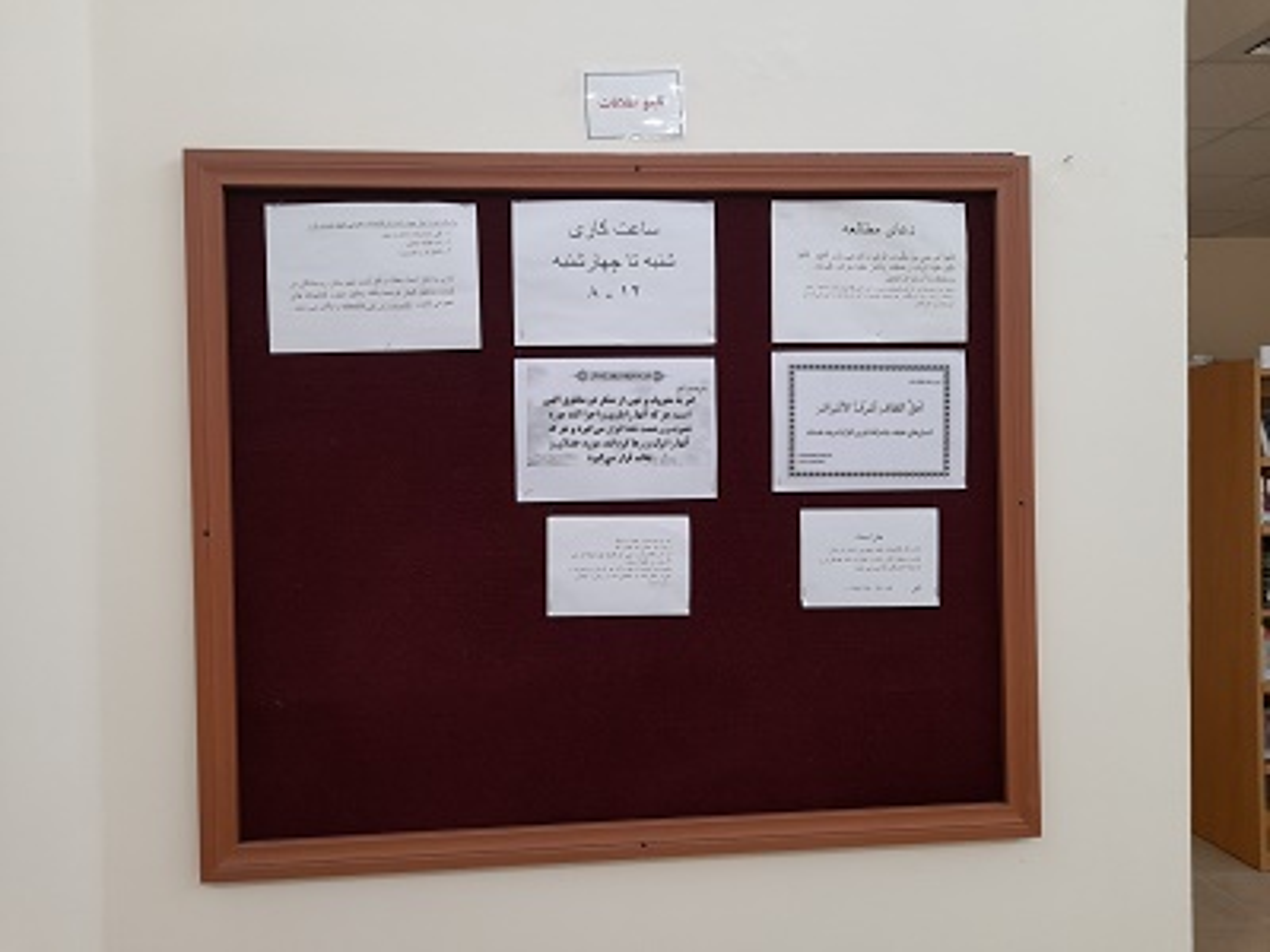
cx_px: 635
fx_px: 917
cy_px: 476
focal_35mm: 25
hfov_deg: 69.4
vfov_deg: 54.9
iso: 80
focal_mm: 4.6
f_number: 2
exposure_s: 1/50
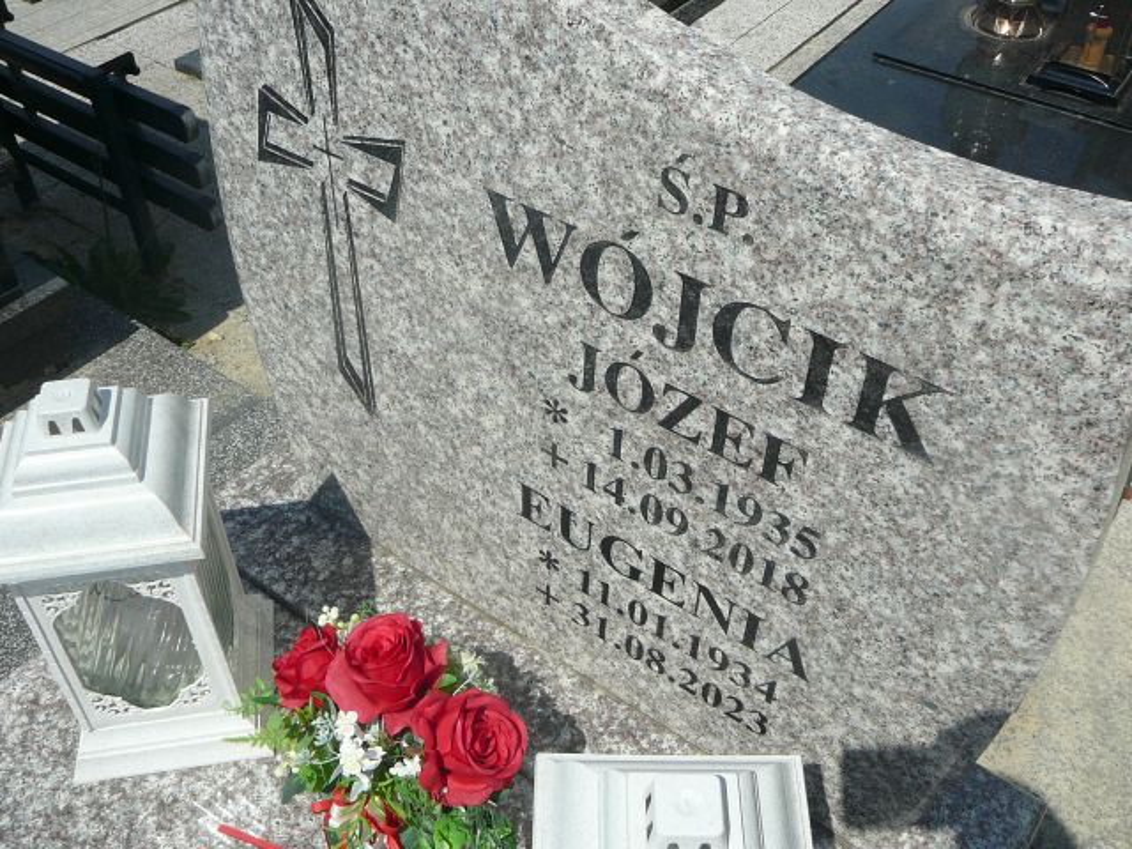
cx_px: 566
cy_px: 424
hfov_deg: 52.6
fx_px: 1145
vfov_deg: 40.7
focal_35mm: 35
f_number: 5
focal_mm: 5.2
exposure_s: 1/800
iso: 80
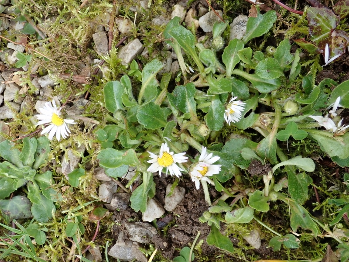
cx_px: 174
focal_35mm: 30
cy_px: 131
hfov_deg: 60.0
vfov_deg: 46.8
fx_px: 302
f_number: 3.2
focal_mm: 5.5
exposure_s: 1/125
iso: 160
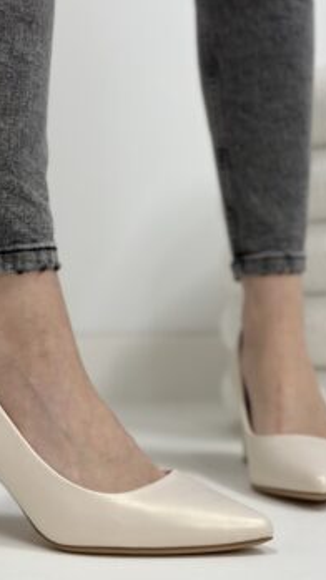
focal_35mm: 60
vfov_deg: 34.9
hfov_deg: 20.0
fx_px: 923
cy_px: 317
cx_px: 135
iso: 125
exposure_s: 1/100
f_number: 1.78
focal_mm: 6.86
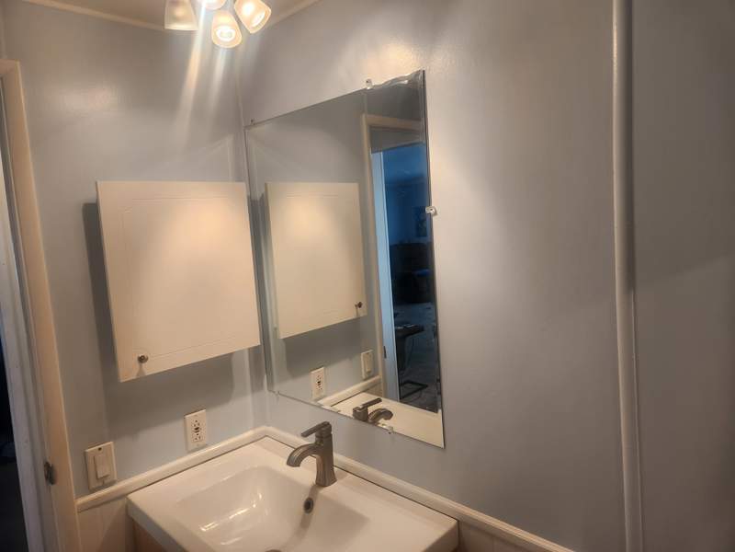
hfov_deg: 73.9
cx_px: 368
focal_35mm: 23
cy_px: 276
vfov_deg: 58.9
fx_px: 488
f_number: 1.8
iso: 100
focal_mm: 5.4
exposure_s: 1/120
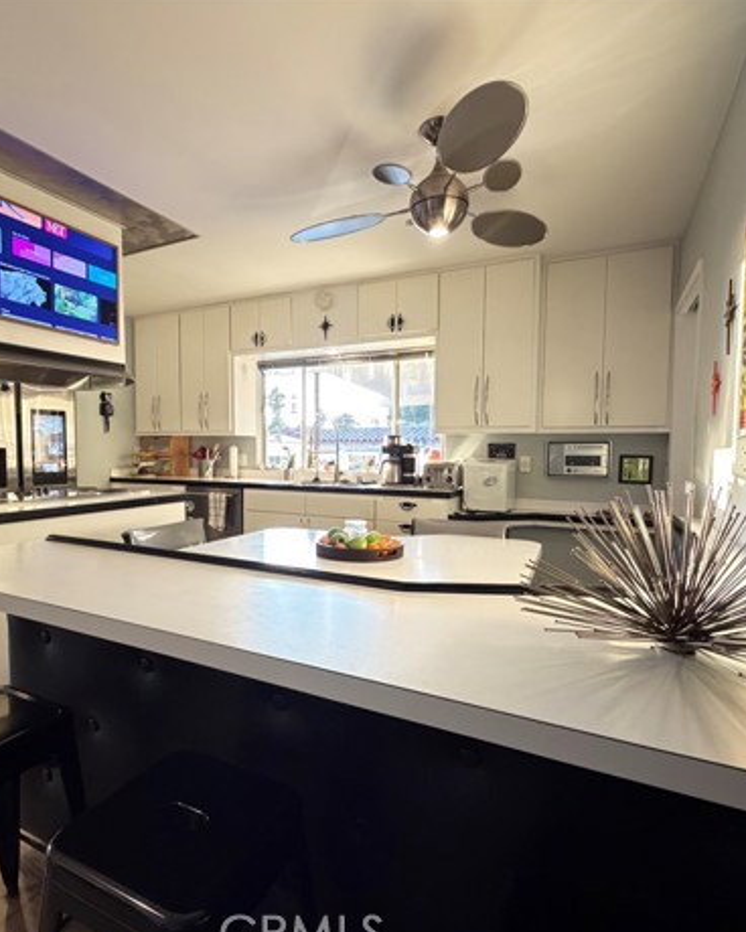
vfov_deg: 83.3
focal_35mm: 19
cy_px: 476
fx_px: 524
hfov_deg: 70.5
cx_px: 324
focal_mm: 2.22
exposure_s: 1/60
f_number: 2.2
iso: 640
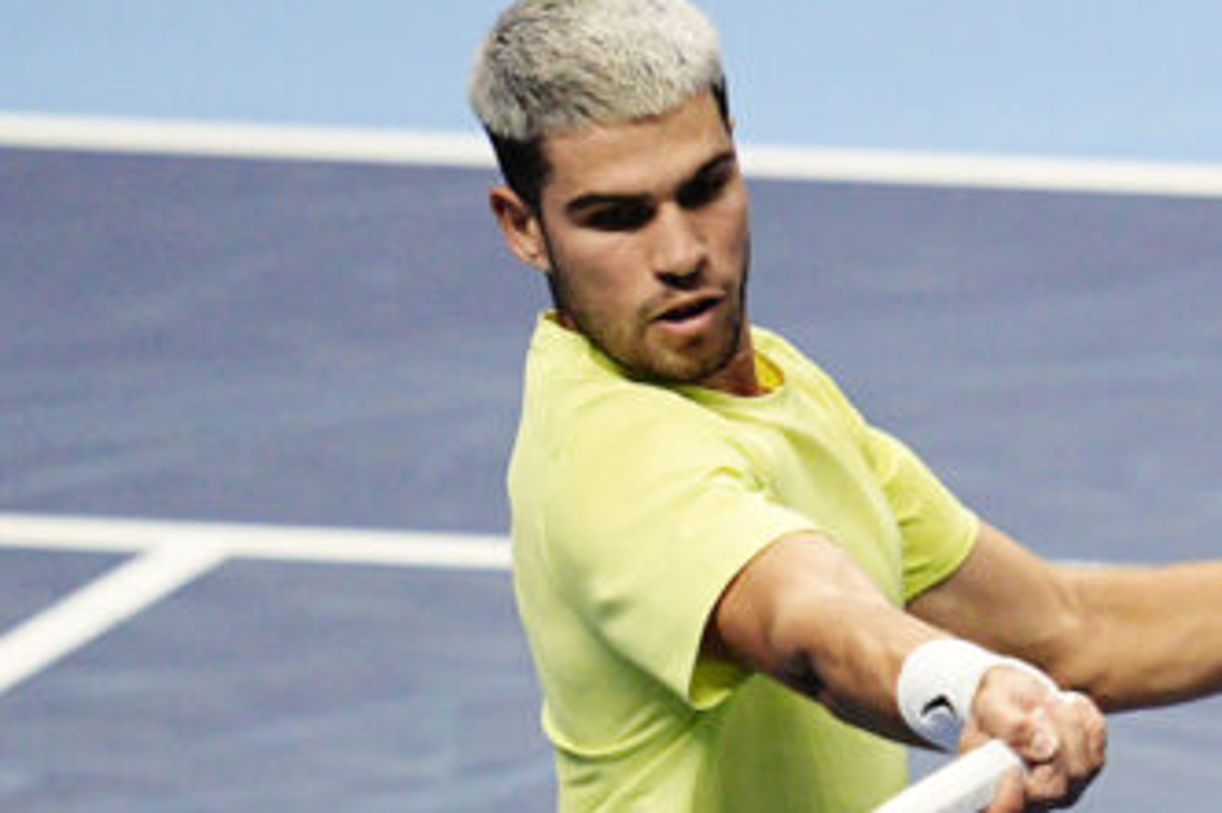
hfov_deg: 1.7
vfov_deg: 1.1
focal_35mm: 1205
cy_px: 1074
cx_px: 858
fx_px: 40881
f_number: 2.8
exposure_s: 1/2500
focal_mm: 400
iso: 5000
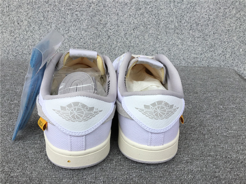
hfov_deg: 58.4
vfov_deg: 45.4
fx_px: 220
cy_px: 92
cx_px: 123
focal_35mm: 31
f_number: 2.4
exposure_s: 1/522
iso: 25
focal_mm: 3.3
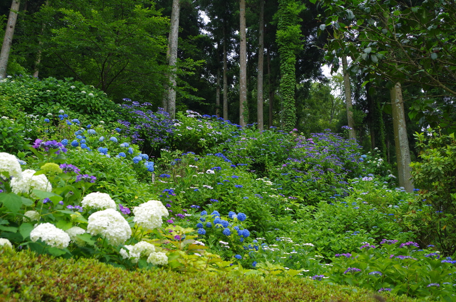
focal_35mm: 46
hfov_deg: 42.8
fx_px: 581
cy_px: 151
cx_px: 228
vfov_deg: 29.1
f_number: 5.6
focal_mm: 30.63
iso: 400
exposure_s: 1/250
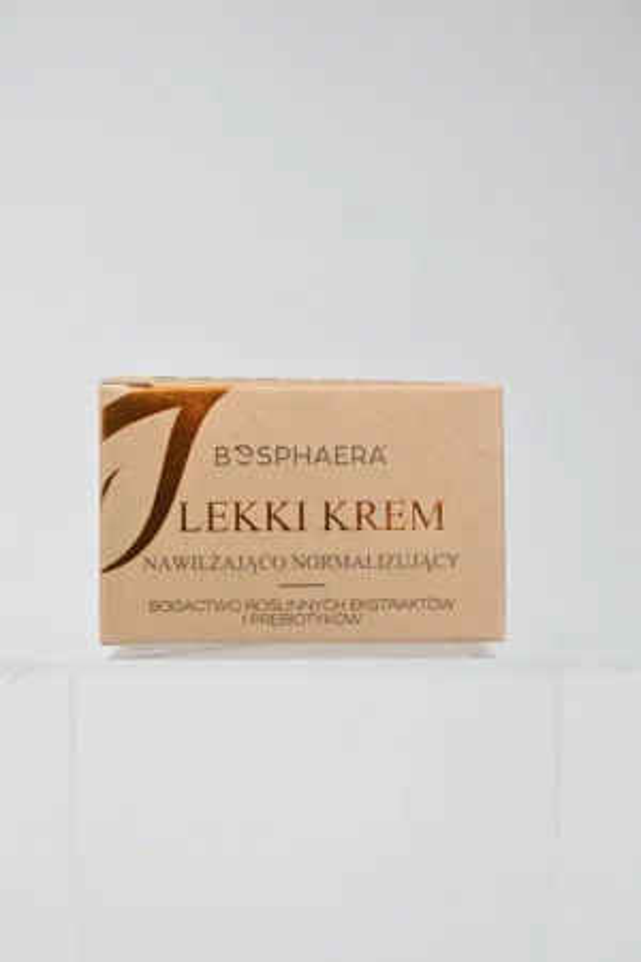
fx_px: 1522
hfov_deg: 23.8
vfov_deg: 35.1
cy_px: 481
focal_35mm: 57
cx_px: 320
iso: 320
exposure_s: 1/125
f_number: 6.3
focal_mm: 38
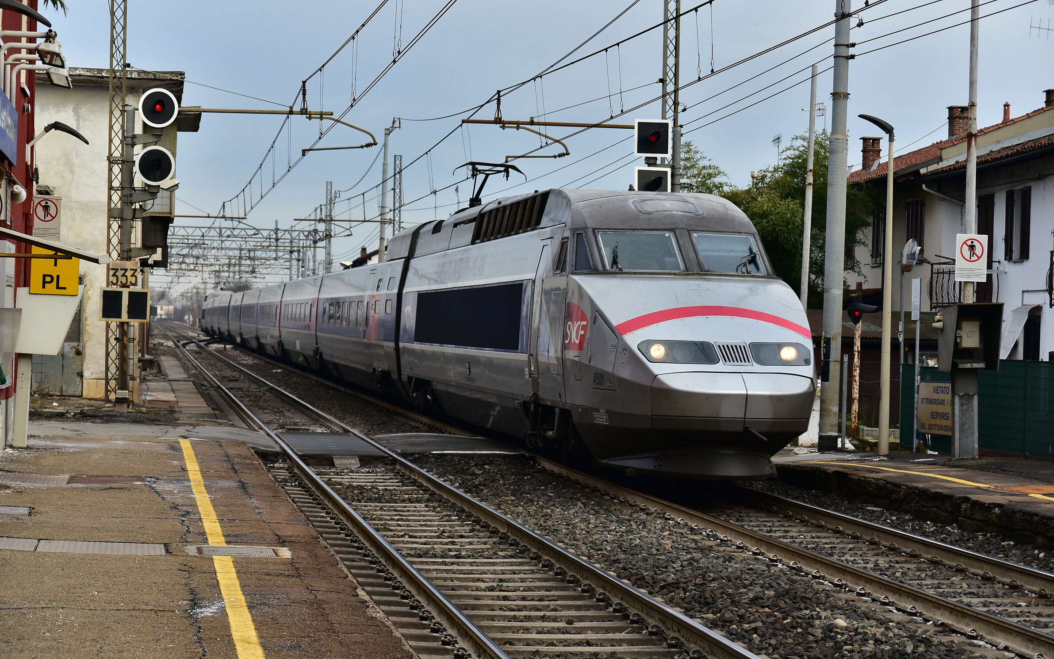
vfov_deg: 16.9
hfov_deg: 26.8
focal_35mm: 77
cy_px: 337
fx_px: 2212
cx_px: 528
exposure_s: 1/1000
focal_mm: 75
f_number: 6.3
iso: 800
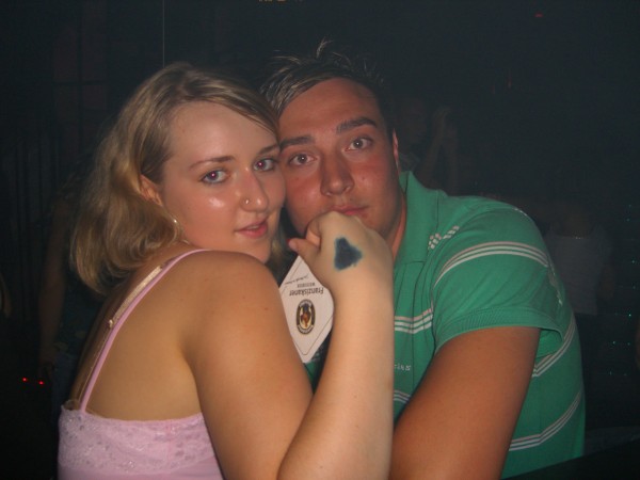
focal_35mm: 38
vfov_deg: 37.7
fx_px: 703
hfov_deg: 49.0
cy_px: 240
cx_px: 320
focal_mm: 7.9
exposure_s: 1/60
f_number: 2.8
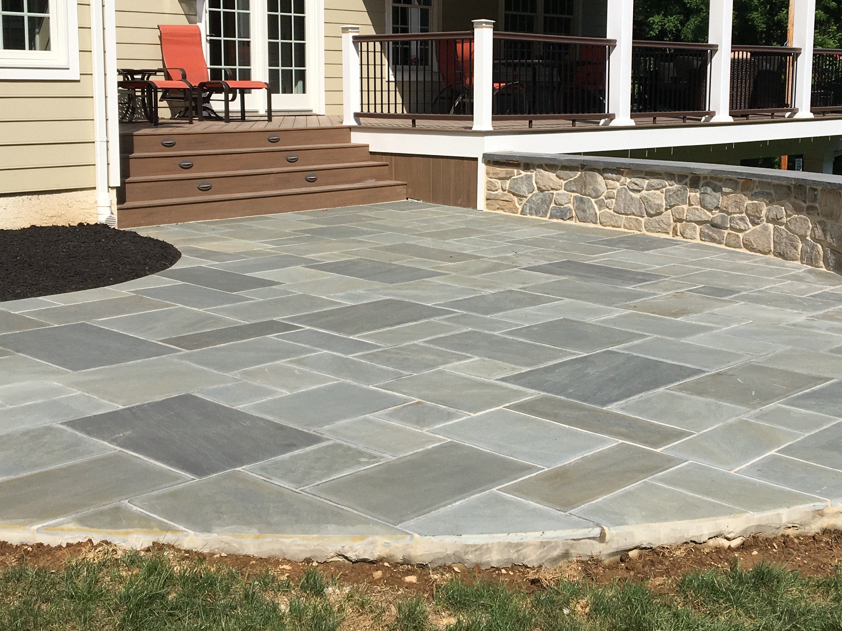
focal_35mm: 50
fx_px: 1216
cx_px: 464
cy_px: 233
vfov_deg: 29.0
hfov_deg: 38.1
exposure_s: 1/2481
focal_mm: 4.15
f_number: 2.2
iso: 25
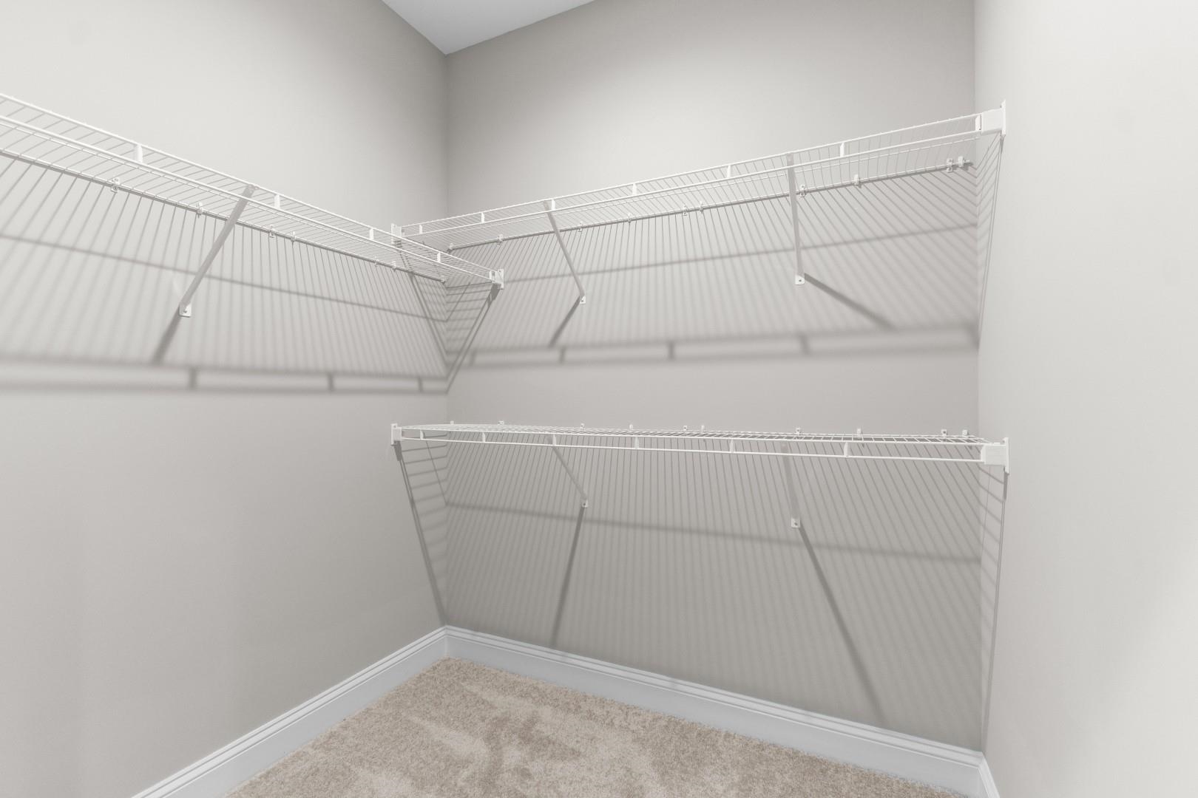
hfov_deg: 100.4
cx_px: 599
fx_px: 499
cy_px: 399
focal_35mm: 15
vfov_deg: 77.3
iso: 100
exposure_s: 1/2
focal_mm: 10
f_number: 4.5
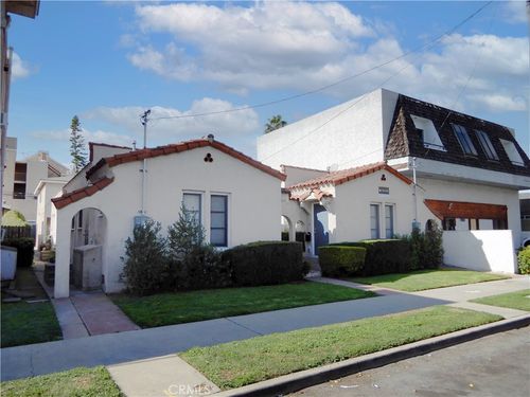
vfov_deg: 56.8
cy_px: 198
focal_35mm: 24
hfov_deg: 71.6
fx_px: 367
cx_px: 265
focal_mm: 4.3
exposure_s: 1/1000
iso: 80
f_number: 3.4
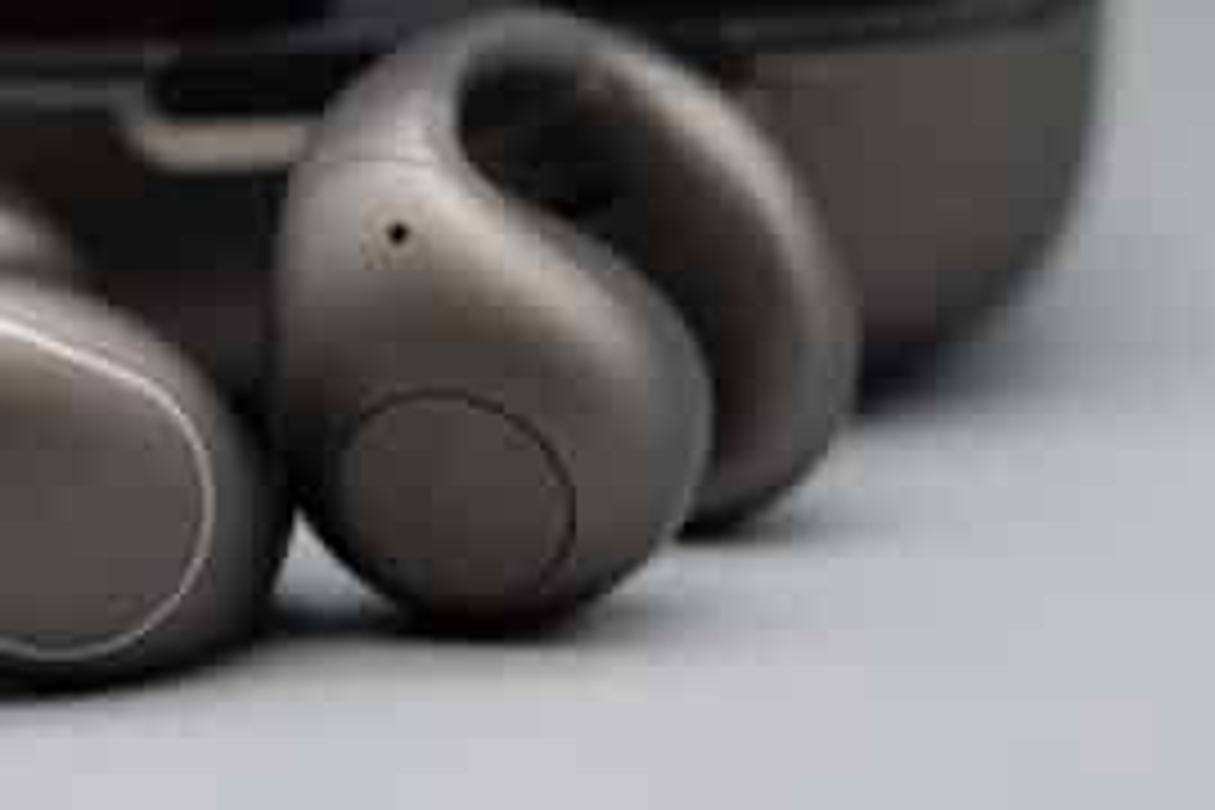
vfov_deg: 3.2
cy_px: 279
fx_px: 14579
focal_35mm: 432
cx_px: 374
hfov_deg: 4.8
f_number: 8
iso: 2500
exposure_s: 1/320
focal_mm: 299
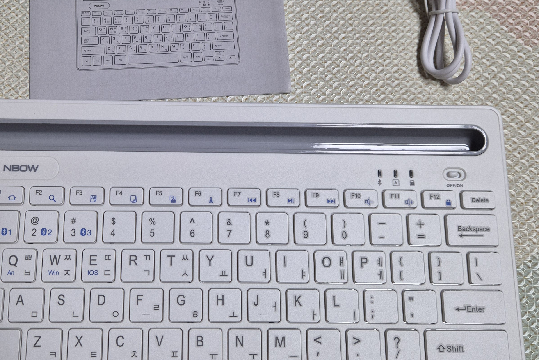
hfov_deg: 48.1
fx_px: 599
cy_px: 149
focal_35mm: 40
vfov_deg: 33.3
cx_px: 213
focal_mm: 5.4
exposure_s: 1/60.2
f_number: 1.8
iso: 50
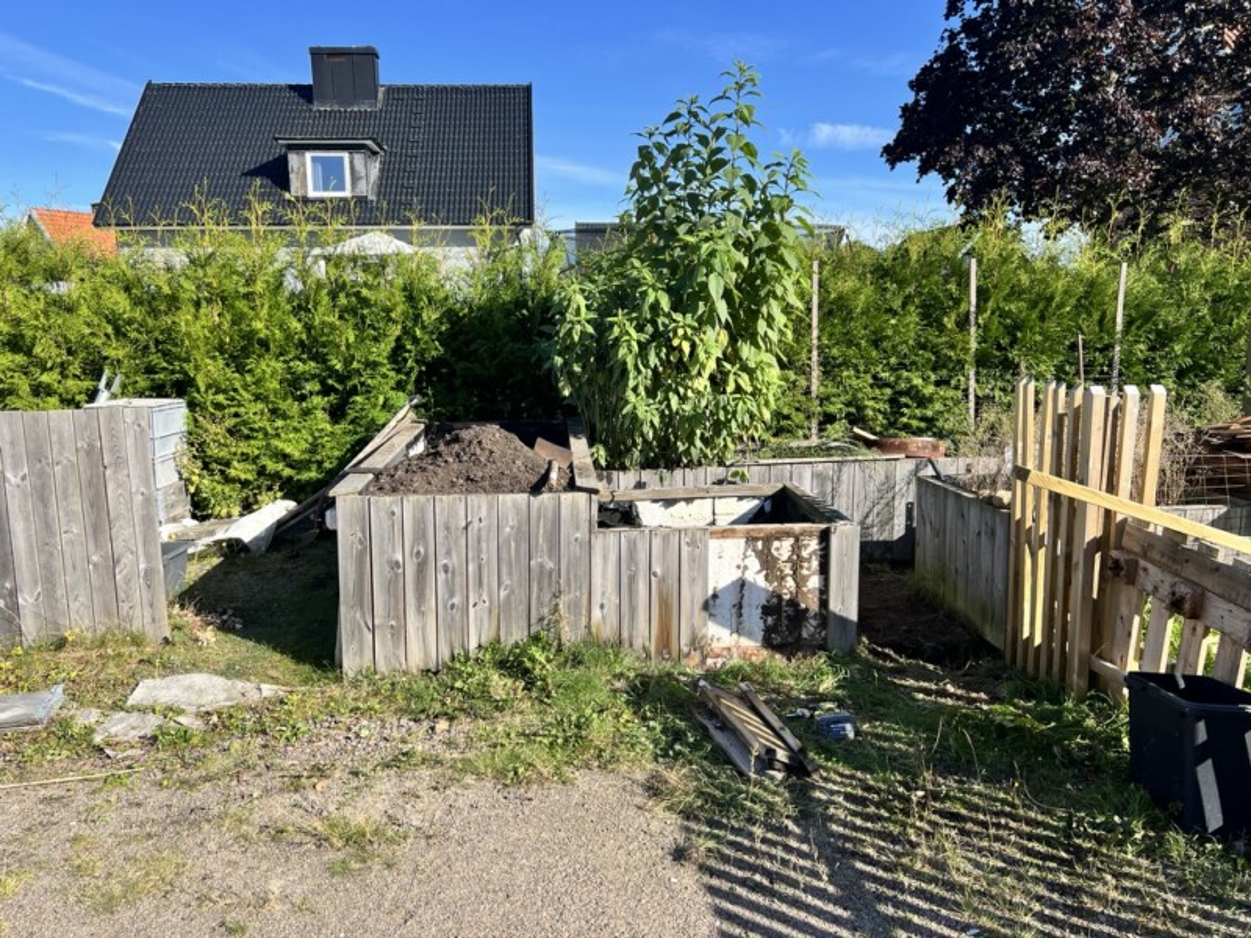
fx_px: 940
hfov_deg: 67.3
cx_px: 626
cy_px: 469
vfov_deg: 53.1
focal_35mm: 26
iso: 50
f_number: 1.5
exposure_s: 1/2404
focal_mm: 5.7
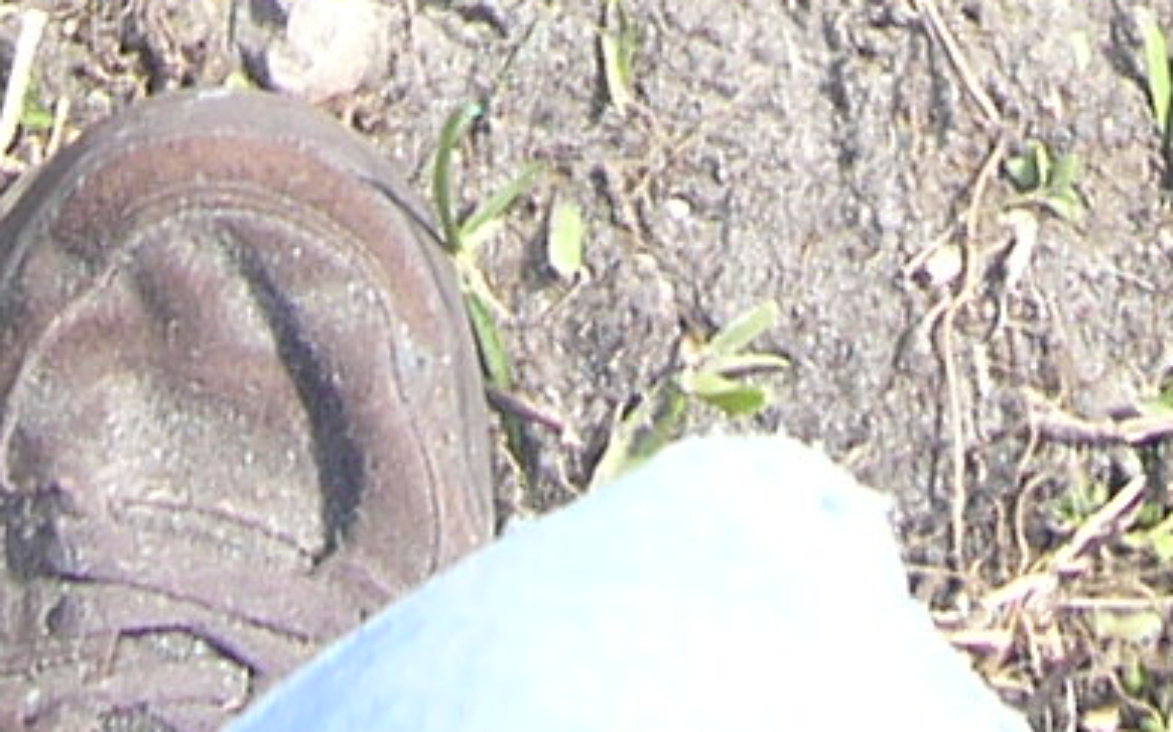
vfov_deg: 6.2
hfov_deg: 10.7
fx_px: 6262
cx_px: 629
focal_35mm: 196
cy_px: -1449
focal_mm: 5.8
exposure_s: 1/320
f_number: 2.8
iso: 50
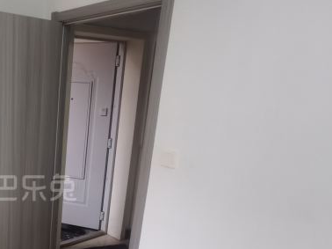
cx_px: 6
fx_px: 345
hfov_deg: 44.4
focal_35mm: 36
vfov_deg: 38.8
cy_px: 179
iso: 250
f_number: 2.2
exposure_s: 1/50
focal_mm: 2.26
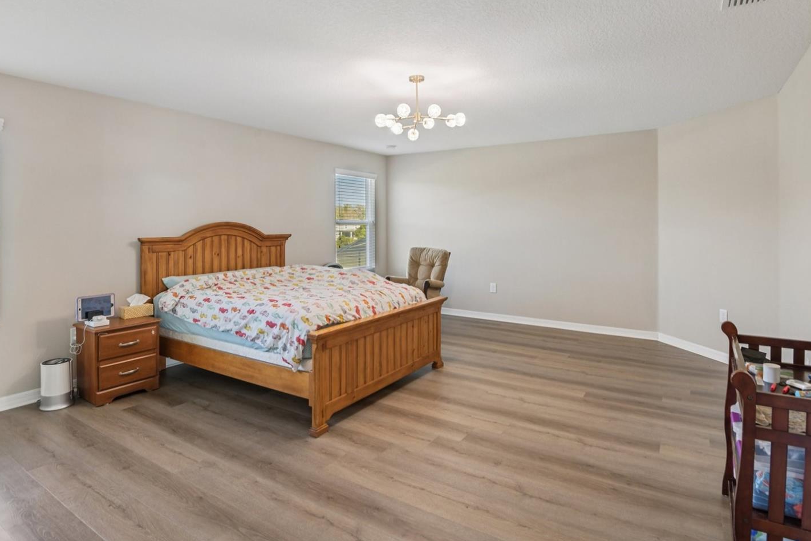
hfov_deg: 90.0
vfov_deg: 67.2
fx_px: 405
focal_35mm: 18
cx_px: 416
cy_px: 239
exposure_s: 1/13
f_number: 8
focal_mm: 16
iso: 400
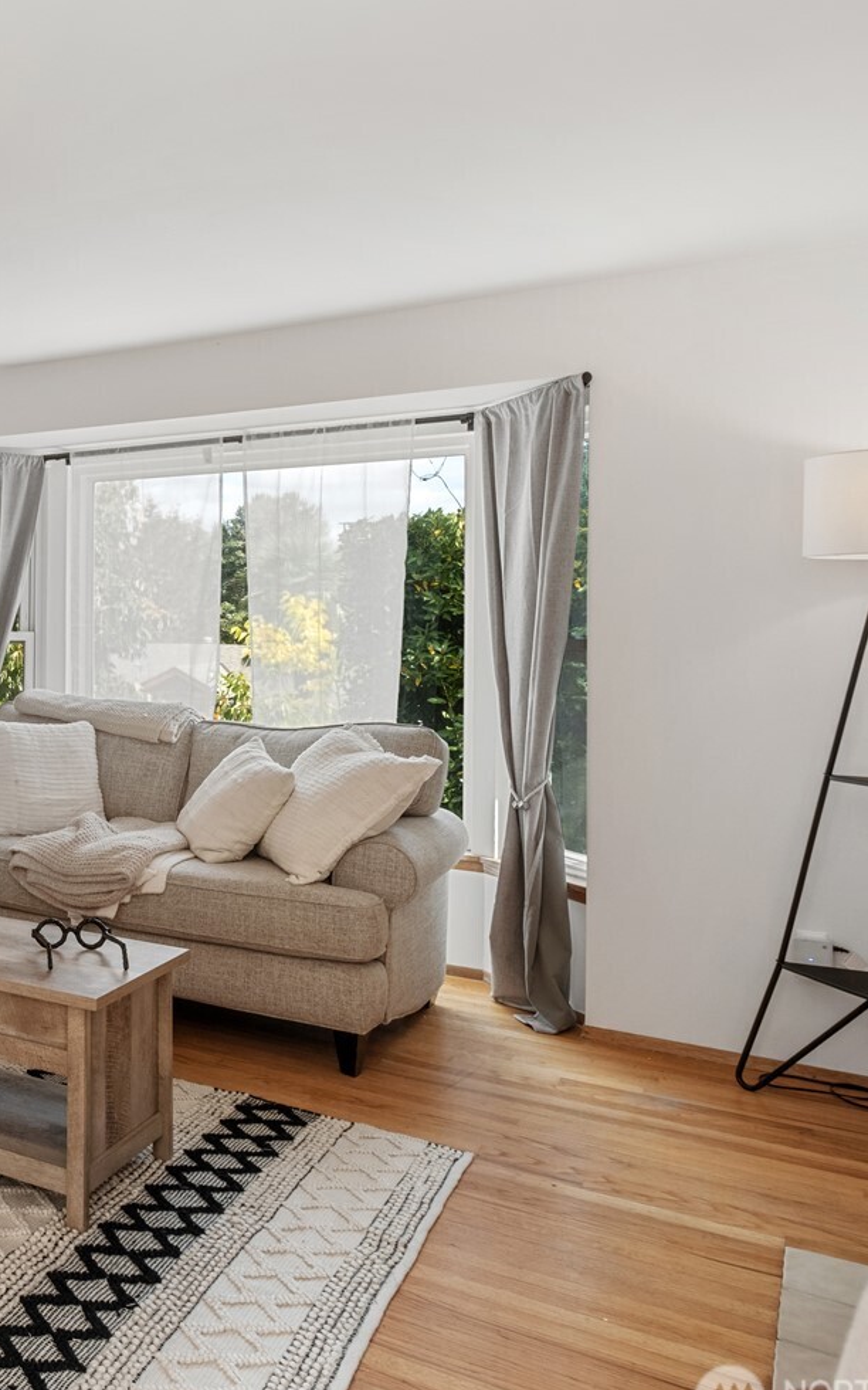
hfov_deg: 34.0
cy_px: 653
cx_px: -164
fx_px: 1136
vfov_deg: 62.9
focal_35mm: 30
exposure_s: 1/2
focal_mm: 11.5
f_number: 8
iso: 320
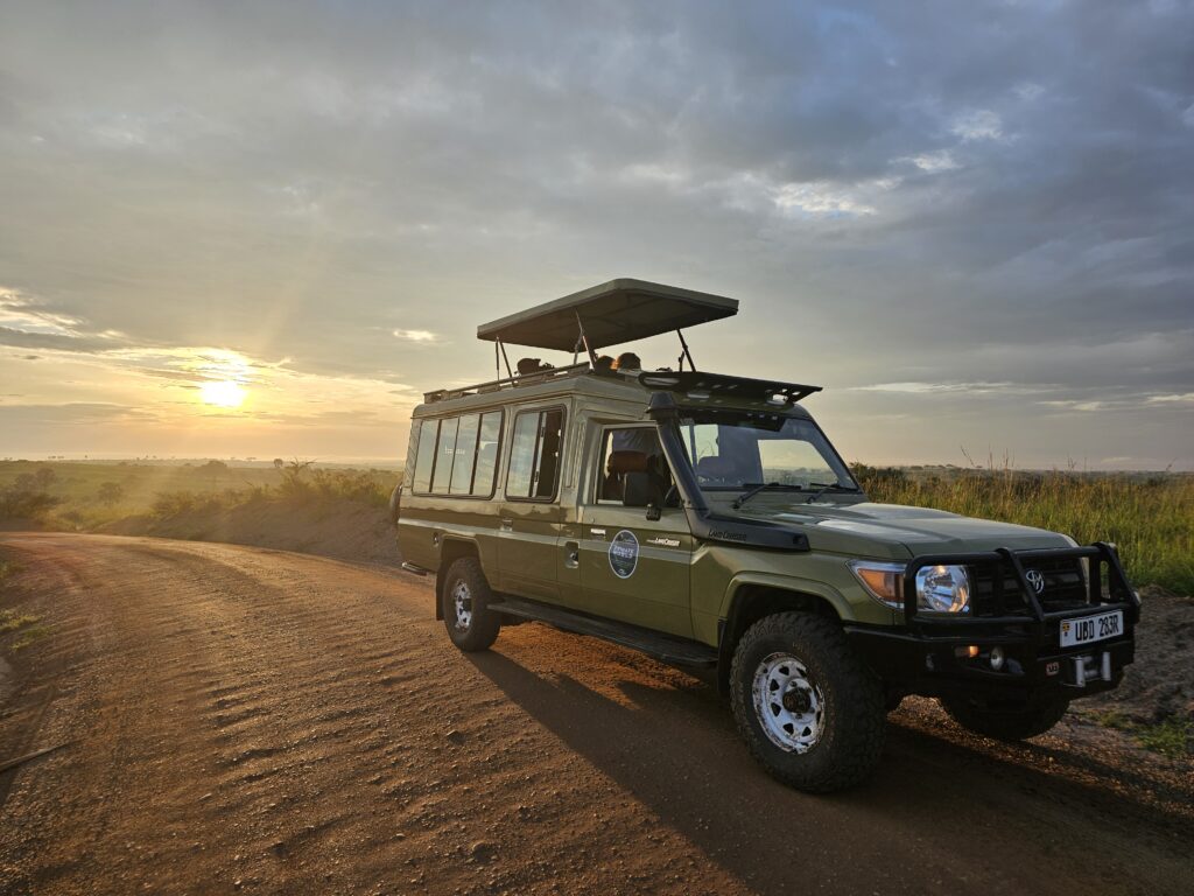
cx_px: 597
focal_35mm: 23
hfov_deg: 73.9
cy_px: 448
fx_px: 793
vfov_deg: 58.9
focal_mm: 6.3
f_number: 1.7
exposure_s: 1/242
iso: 10
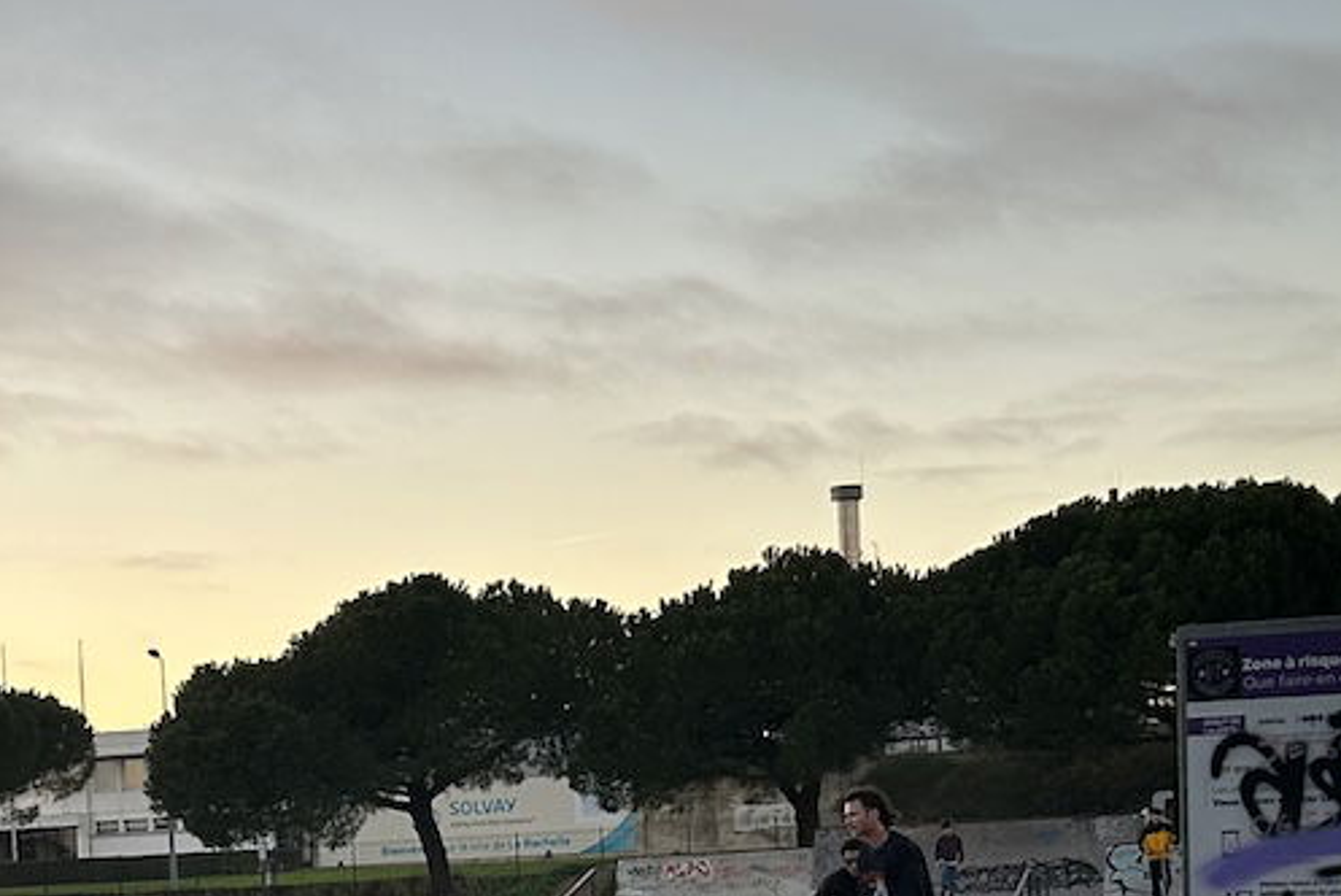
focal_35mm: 87
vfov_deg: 15.3
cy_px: 1026
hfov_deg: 22.8
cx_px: 165
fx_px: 3243
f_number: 1.5
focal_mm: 5.7
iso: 50
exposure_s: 1/404
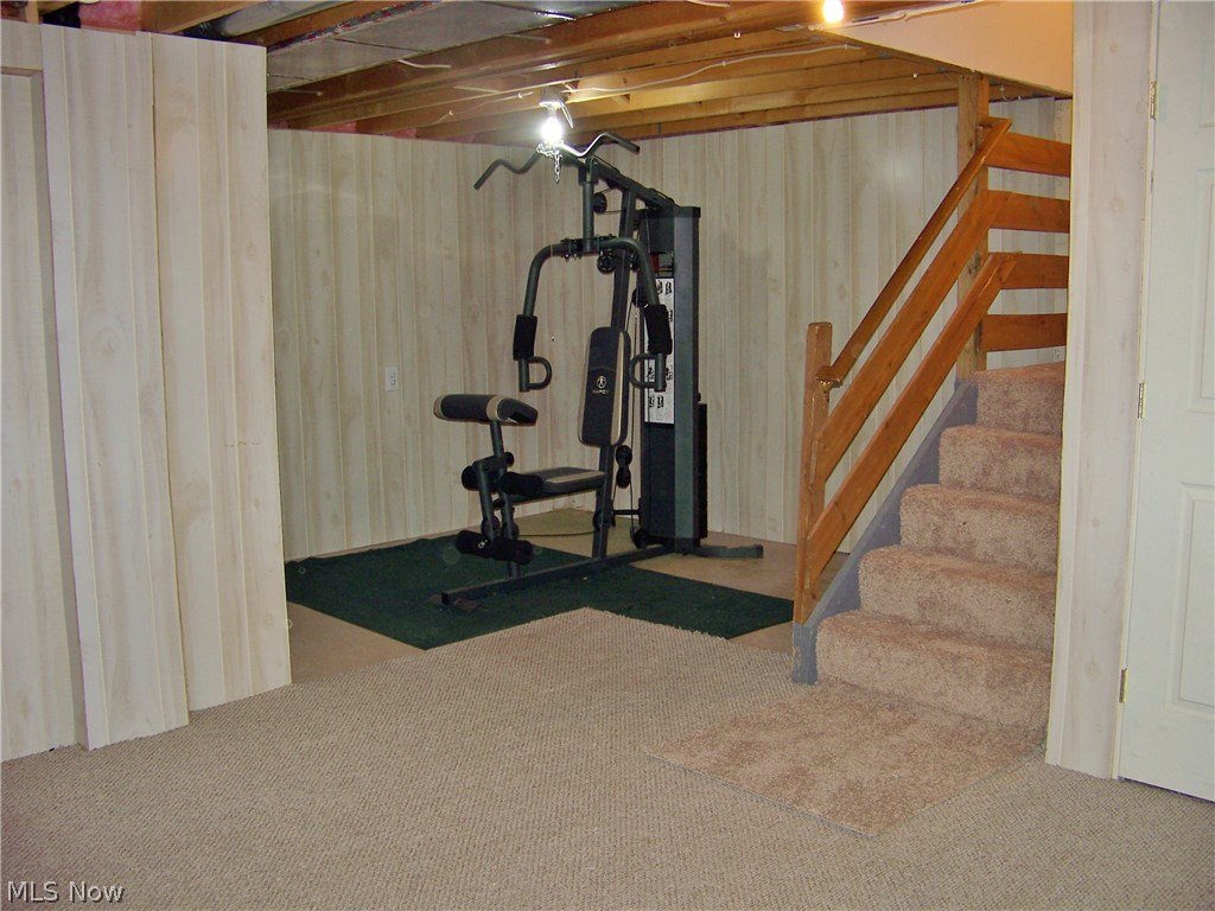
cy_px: 456
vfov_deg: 39.7
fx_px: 1264
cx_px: 608
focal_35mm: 36
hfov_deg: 51.4
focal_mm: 5.85
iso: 64
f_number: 2.8
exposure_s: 1/30
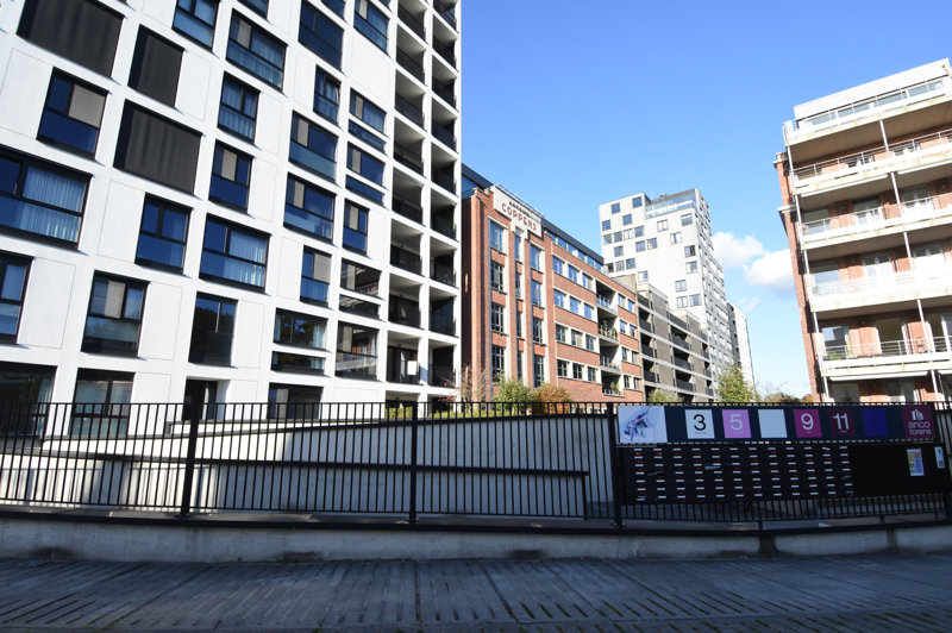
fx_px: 476
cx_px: 476
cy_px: 316
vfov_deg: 67.3
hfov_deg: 90.0
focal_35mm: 18
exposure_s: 1/1250
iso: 800
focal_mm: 12
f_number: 7.1
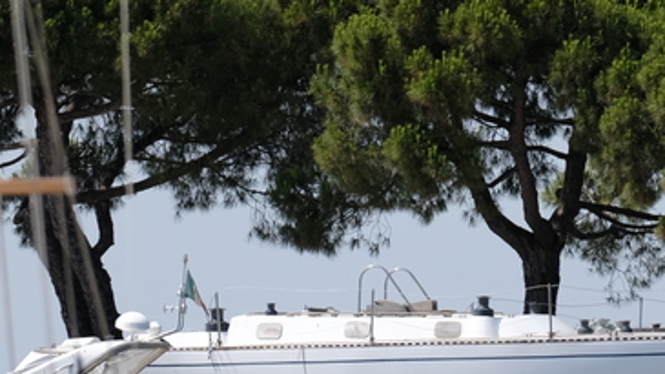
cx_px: 510
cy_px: -37
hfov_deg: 3.2
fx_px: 12074
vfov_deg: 1.8
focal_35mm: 685
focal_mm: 155
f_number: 5.6
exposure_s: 1/750
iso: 160
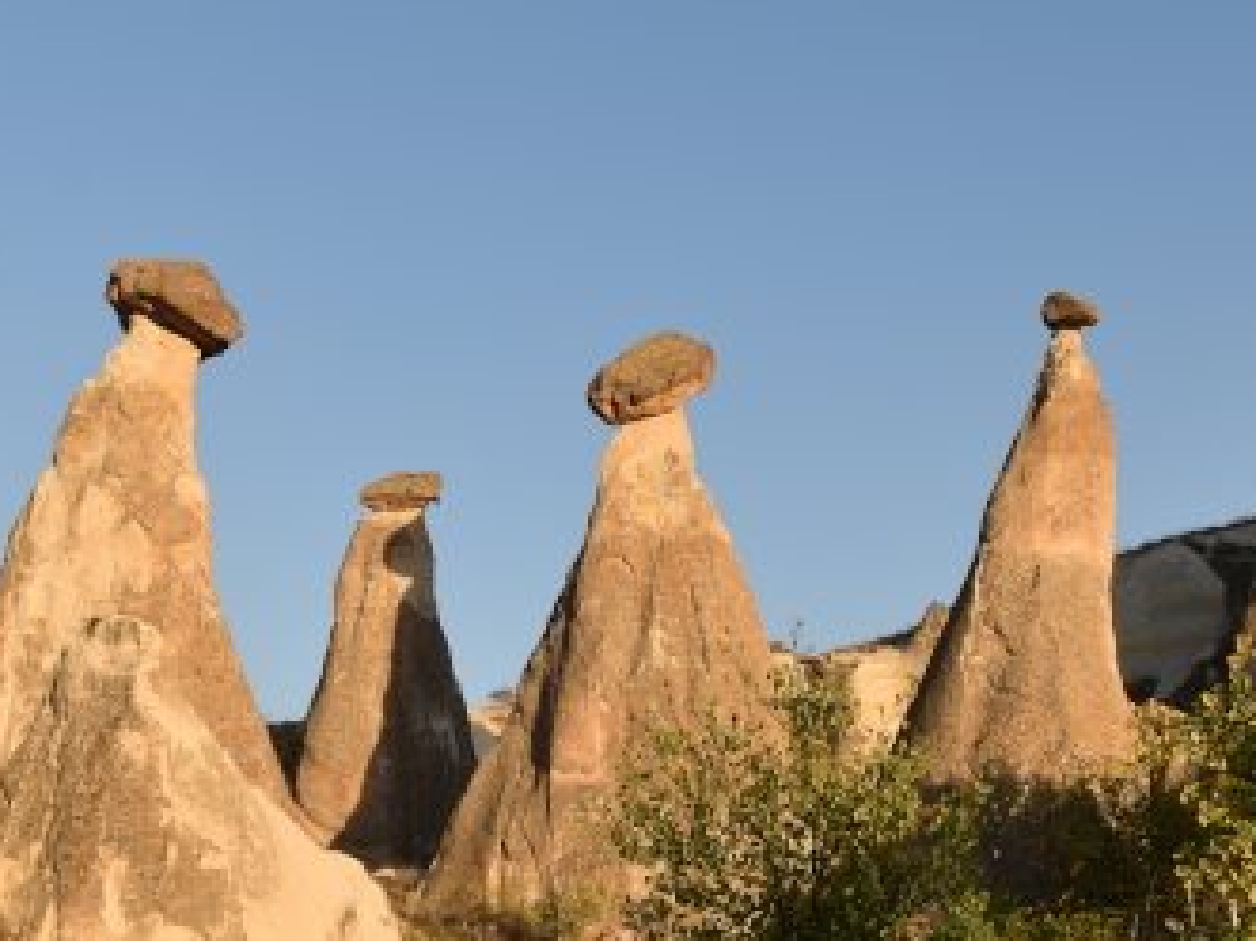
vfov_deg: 20.4
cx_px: 717
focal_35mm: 72
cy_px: 560
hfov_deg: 27.0
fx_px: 2611
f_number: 8
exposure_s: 1/250
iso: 160
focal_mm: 30
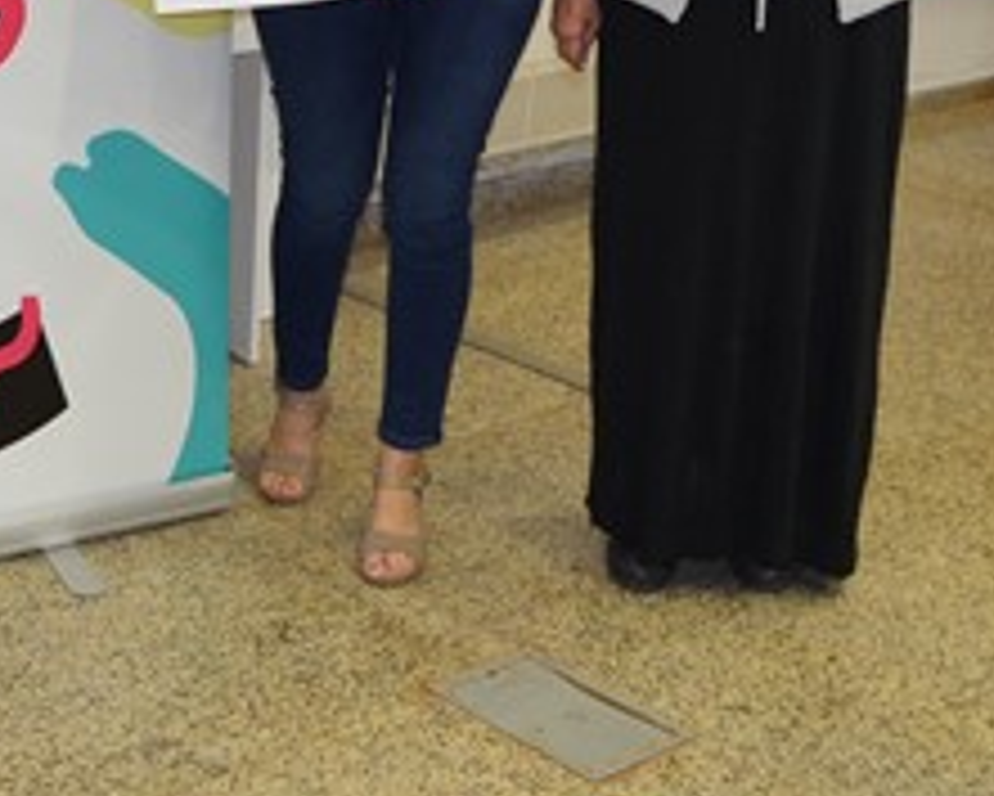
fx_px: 2277
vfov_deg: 18.9
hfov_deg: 24.1
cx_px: 157
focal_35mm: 77
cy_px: -117
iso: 1100
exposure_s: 1/60
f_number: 3.5
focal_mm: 19
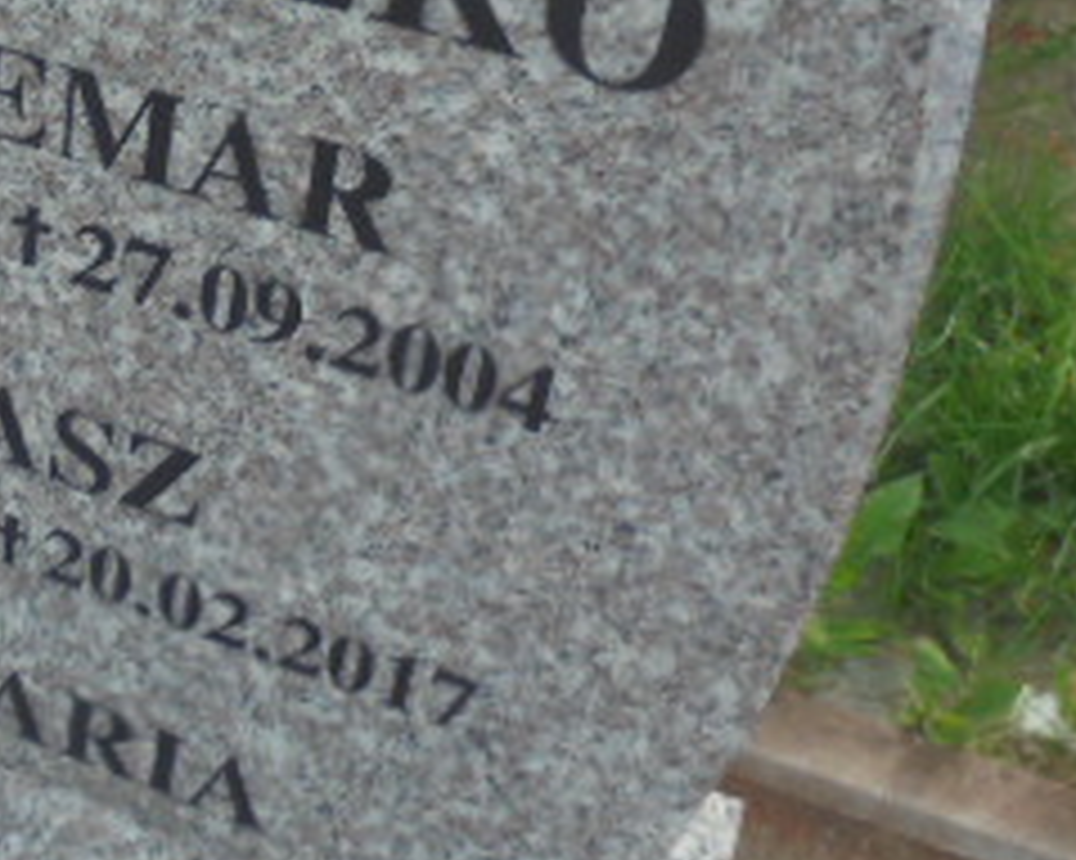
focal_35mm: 68
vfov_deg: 22.1
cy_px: 131
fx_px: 2165
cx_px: -32
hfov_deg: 26.3
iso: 100
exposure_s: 1/500
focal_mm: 4.6
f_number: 3.5
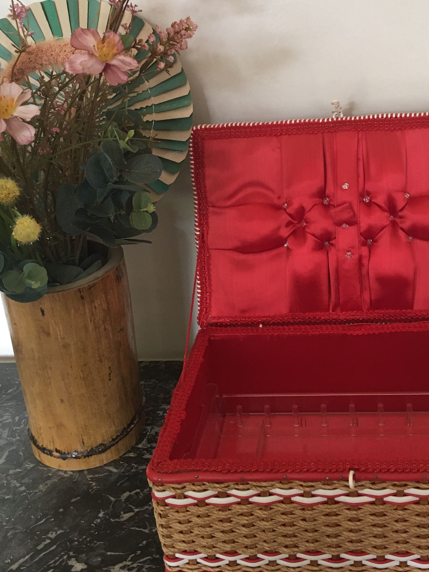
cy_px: 186
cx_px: 288
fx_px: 743
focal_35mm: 45
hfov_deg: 31.9
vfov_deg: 41.5
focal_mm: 4.15
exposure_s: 1/33
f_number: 2.2
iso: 125
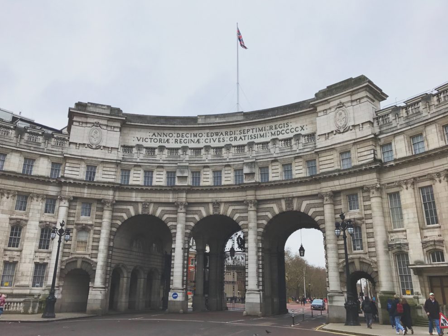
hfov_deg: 61.6
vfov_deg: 48.2
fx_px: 375
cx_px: 217
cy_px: 173
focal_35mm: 29
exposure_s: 1/1076
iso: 20
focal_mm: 3.99
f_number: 1.8
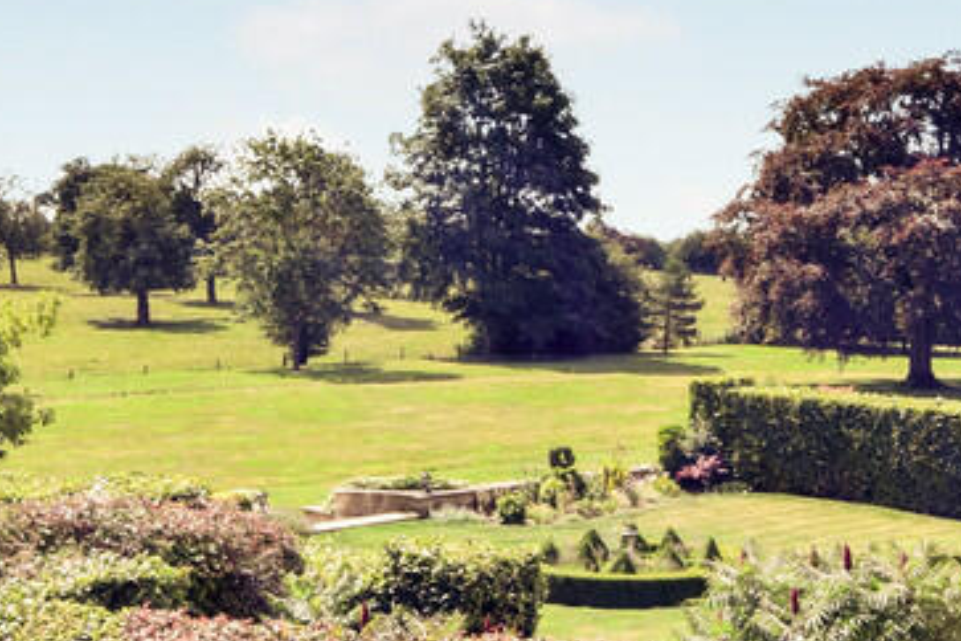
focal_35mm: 63
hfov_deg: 31.5
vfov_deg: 21.3
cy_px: 168
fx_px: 1693
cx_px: 617
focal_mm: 15
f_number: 14
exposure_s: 1/30
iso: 100
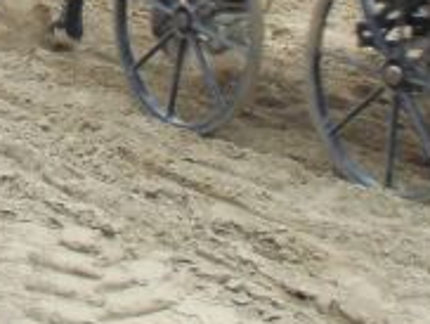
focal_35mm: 160
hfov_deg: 12.2
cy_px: -122
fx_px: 1990
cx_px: -17
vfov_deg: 9.1
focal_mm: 8.29
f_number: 4.2
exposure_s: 1/100
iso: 200
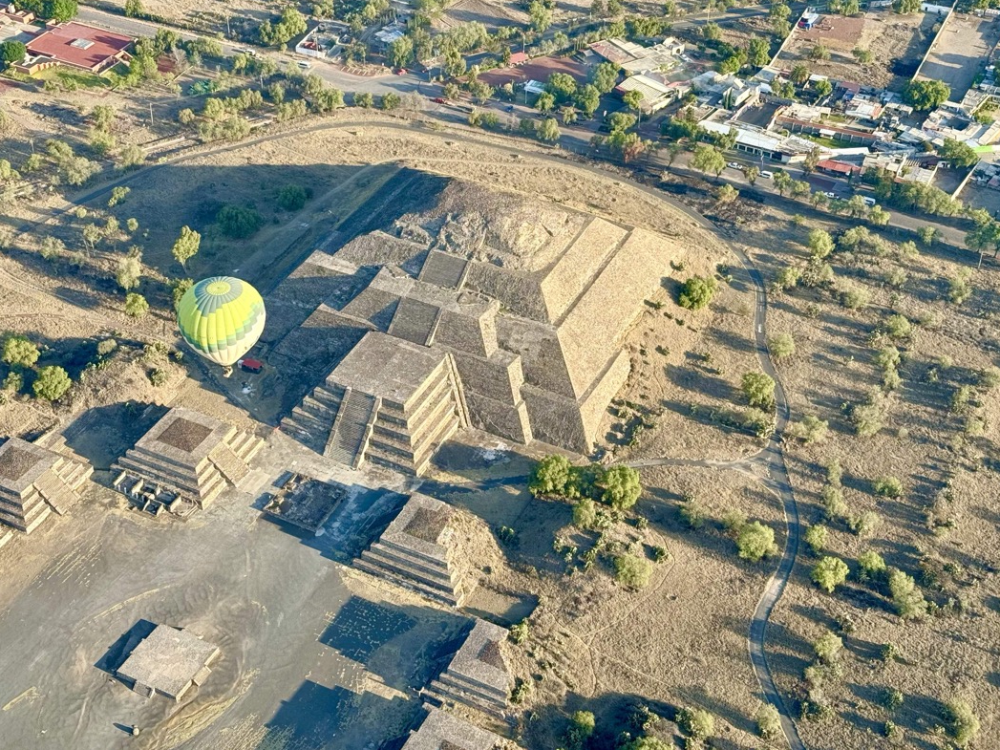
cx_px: 465
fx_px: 1589
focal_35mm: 55
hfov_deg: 34.9
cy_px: 322
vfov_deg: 26.5
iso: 64
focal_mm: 6.86
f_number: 1.78
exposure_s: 1/1152
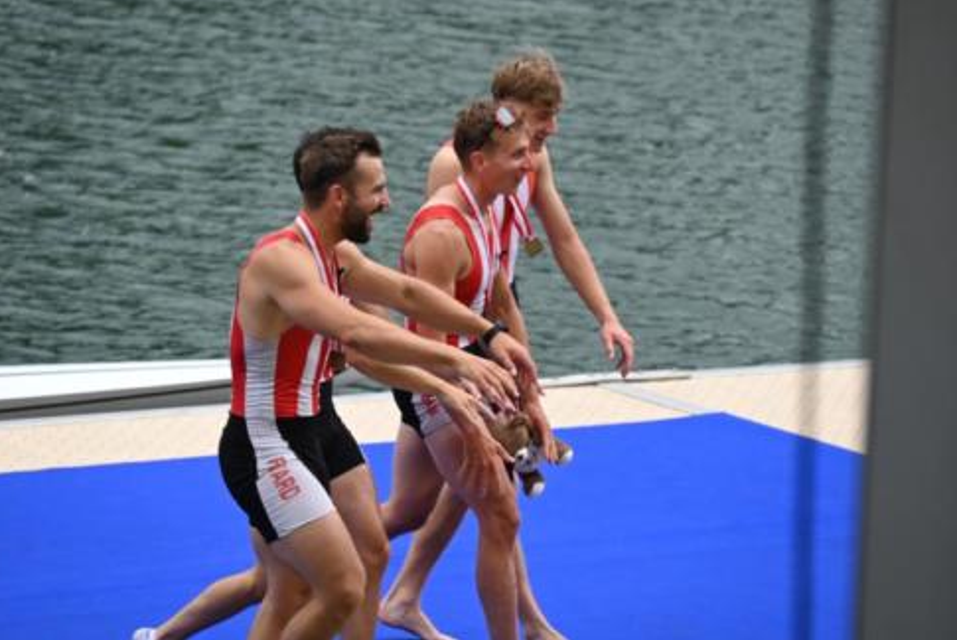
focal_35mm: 206
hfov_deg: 10.0
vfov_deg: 6.7
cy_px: 312
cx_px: 472
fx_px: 5479
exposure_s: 1/500
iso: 320
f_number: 6.3
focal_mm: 200
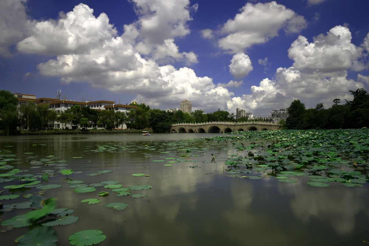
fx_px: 246
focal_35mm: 24
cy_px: 123
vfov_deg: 53.2
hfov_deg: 73.7
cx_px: 184
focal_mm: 24
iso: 100
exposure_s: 1/1.6
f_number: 22
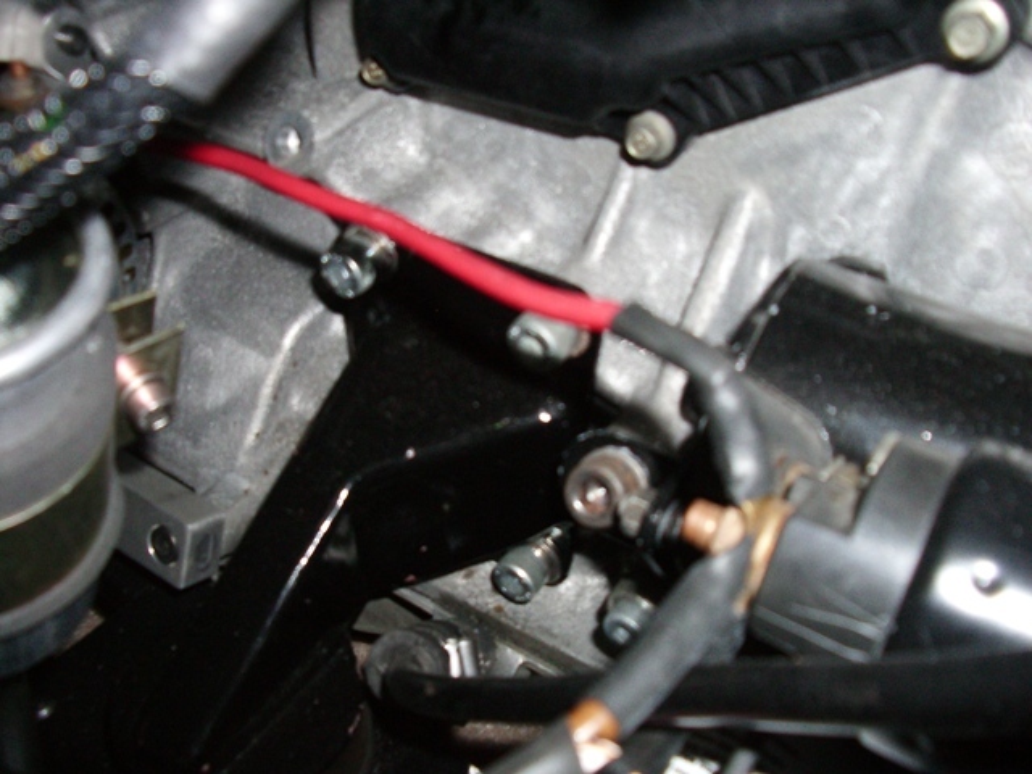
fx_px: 1043
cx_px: 516
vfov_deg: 40.7
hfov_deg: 52.6
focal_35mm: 35
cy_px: 387
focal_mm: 5.8
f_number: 2.6
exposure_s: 1/60
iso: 200
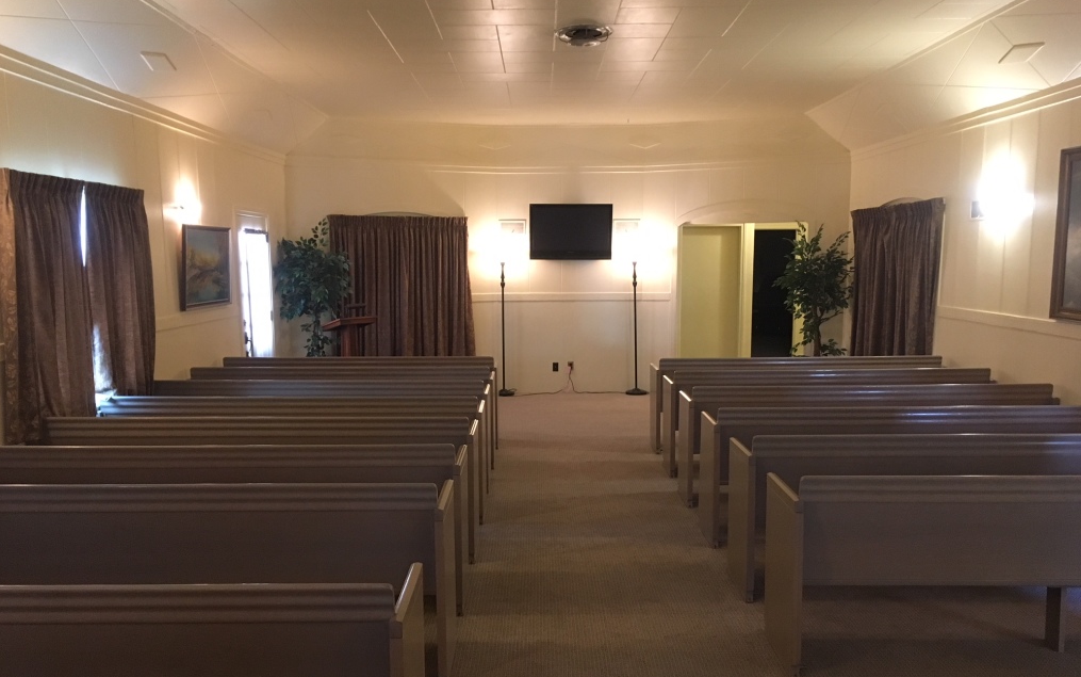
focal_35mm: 31
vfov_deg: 40.6
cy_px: 377
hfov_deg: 61.2
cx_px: 537
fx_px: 914
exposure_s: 1/15
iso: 200
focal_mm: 4.15
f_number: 2.2
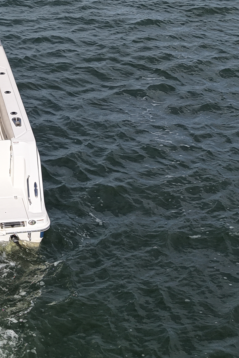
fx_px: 806
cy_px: 44
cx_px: -41
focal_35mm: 81
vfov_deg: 24.4
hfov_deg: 16.2
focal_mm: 8.67
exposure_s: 1/800
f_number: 1.8
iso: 230
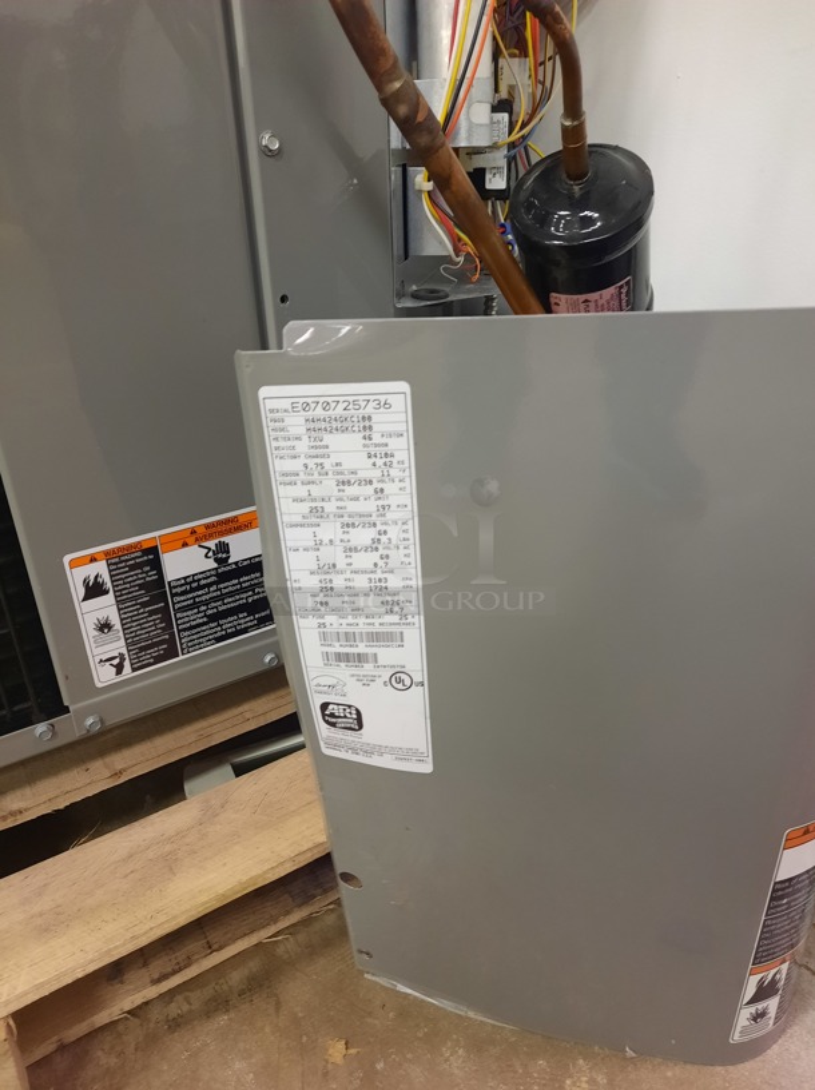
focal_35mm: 25
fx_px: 786
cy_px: 545
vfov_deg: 69.5
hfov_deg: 54.8
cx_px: 408
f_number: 2
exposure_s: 1/24
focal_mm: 4.6
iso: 320
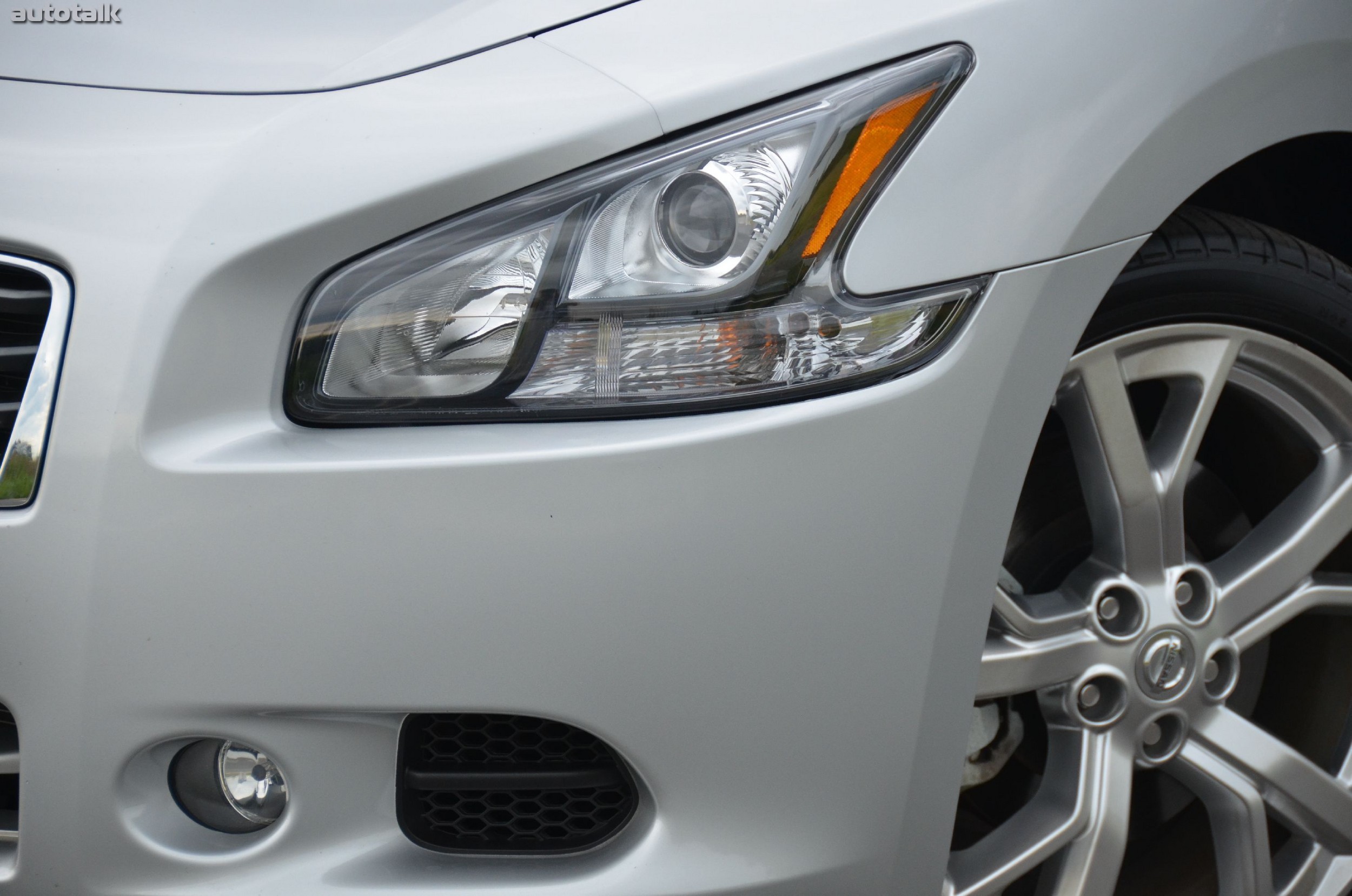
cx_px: 676
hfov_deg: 10.2
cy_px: 448
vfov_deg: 6.8
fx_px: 7589
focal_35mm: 202
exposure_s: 1/640
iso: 800
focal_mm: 135
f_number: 5.6
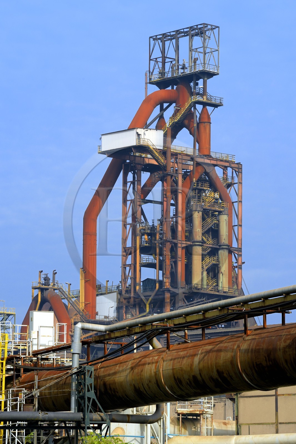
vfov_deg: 11.4
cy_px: 222
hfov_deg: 7.6
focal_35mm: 180
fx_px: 2221
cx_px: 148
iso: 200
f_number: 13
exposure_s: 1/200
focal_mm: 180
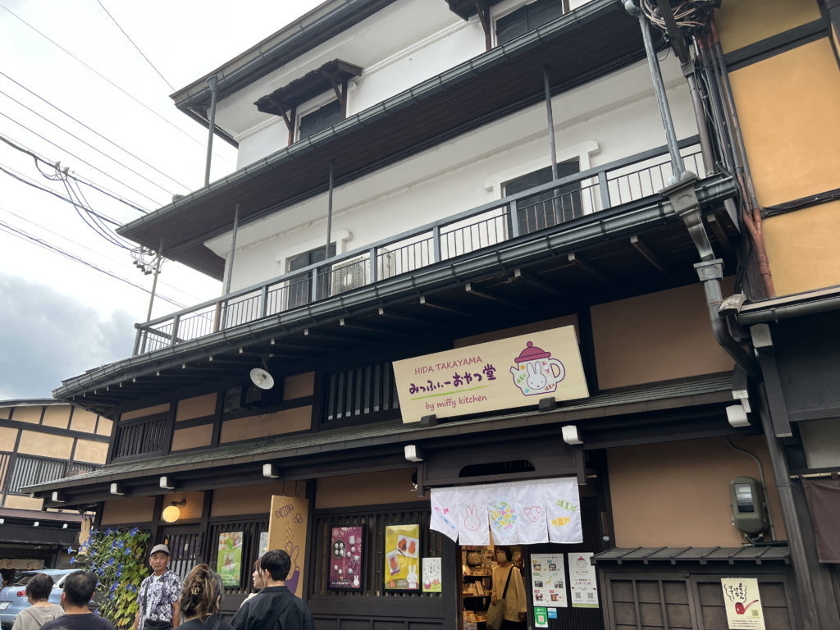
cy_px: 315
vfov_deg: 53.1
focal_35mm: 26
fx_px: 631
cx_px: 420
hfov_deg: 67.3
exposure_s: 1/313
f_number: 1.5
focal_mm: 5.7
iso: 50
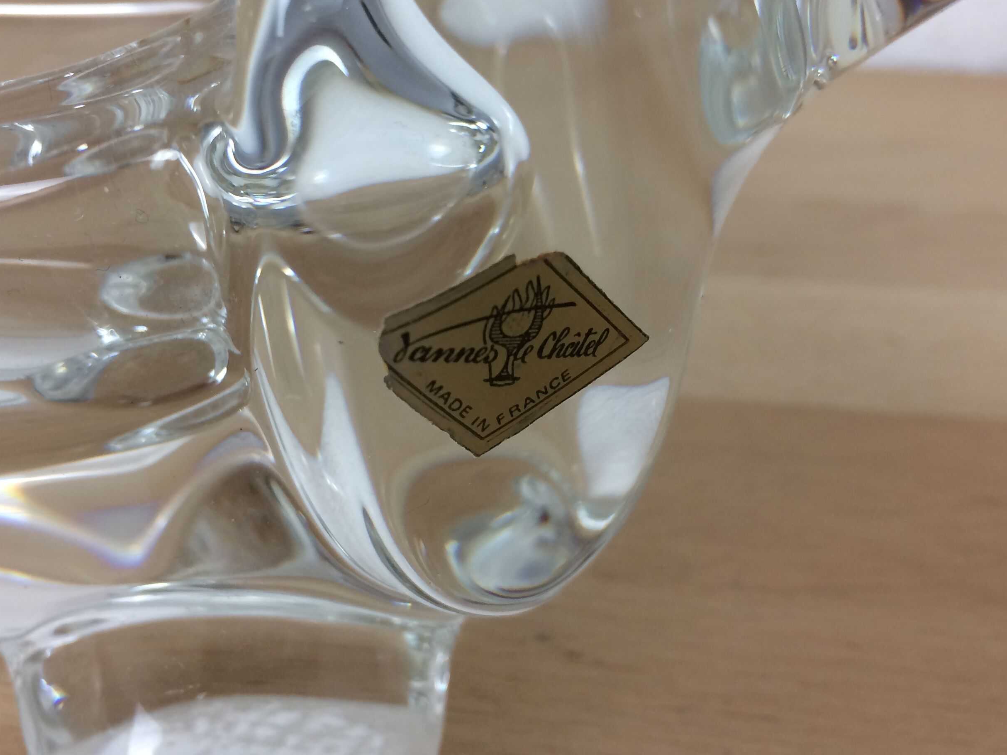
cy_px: 274
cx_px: 469
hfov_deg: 47.8
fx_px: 1134
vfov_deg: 36.6
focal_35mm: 39
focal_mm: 4.15
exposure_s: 1/33
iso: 32
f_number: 2.2
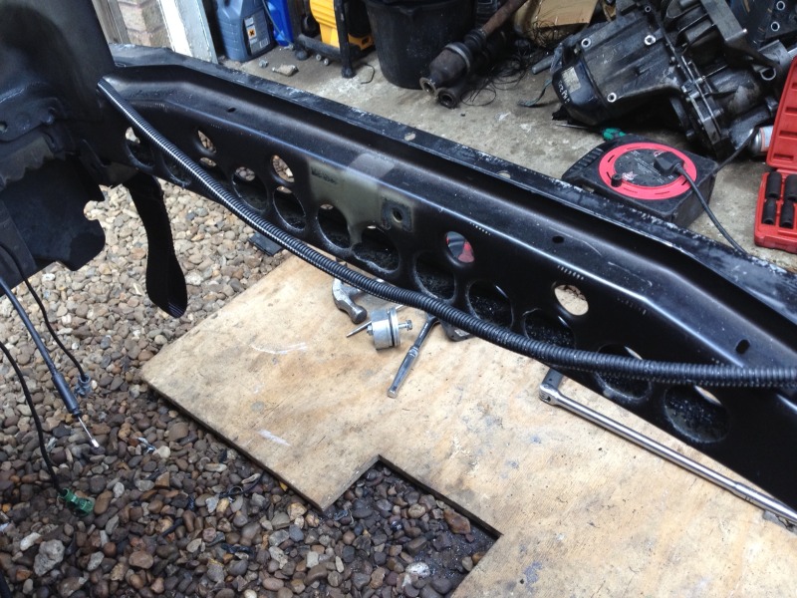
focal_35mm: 35
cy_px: 299
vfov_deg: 40.7
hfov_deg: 52.6
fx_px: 806
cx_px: 398
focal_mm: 4.3
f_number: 2.4
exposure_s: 1/120
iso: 100
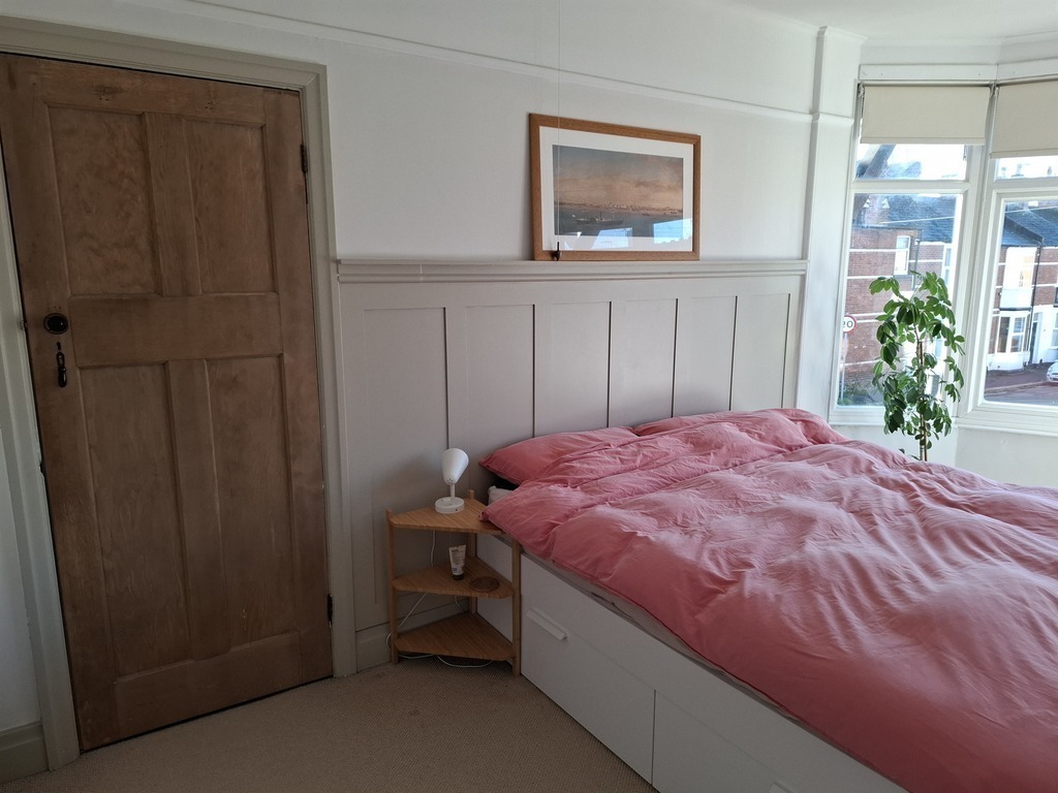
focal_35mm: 23
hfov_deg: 73.9
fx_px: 703
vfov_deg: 58.9
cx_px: 529
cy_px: 396
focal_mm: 5.54
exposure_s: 1/100
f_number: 1.8
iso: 50
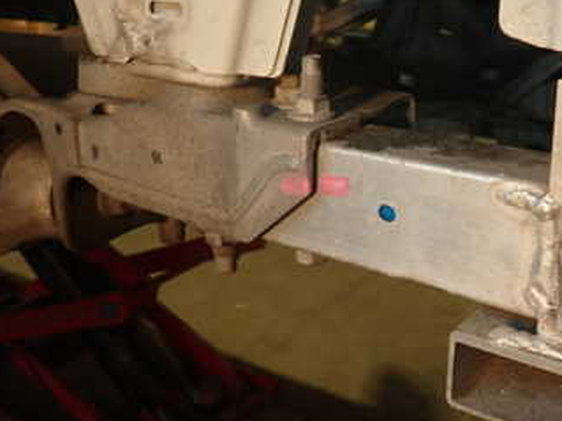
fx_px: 763
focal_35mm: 47
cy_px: 194
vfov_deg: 30.8
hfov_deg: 40.4
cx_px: 299
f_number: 2
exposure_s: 1/30
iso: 200
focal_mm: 4.5
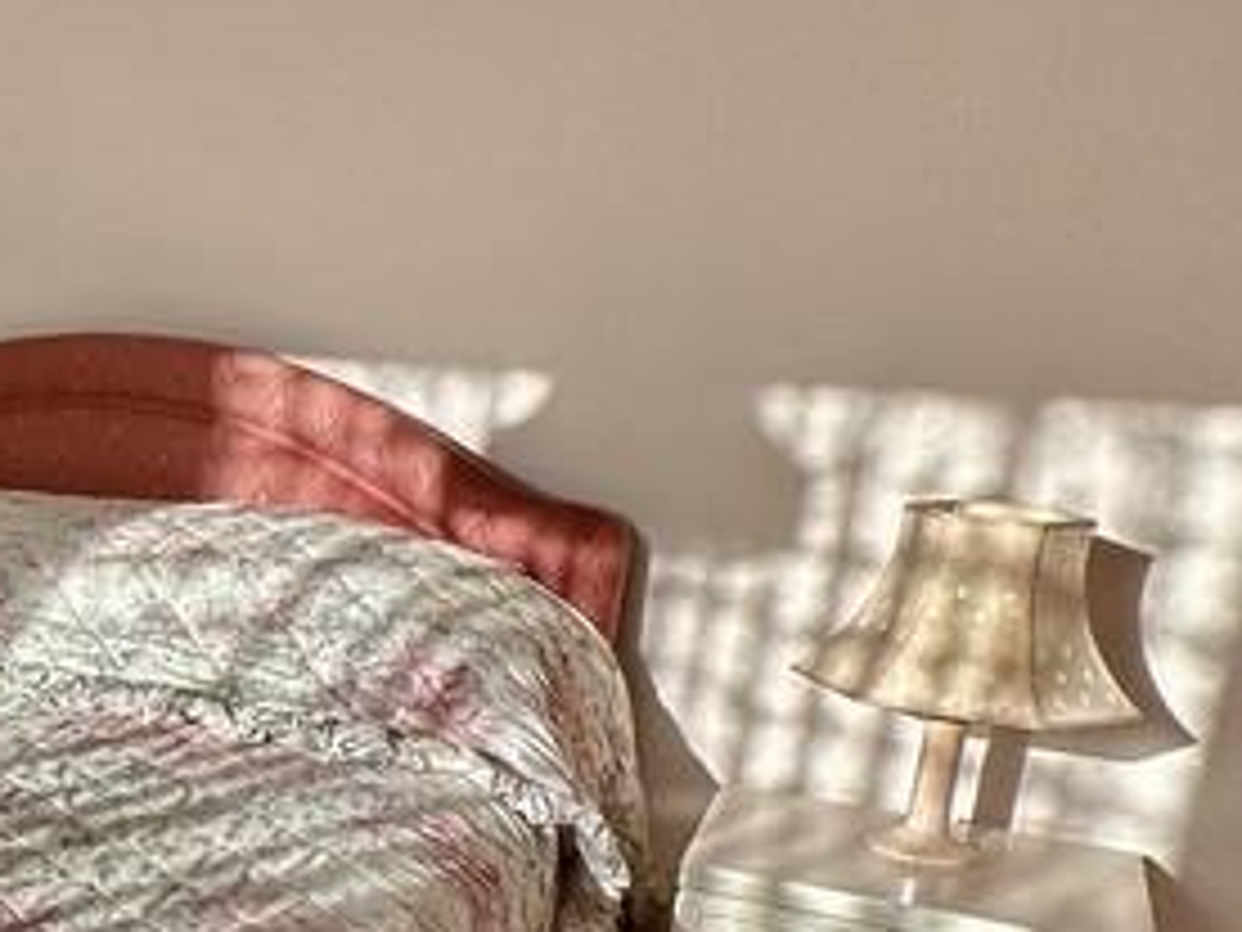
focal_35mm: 52
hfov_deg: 23.9
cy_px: 599
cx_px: -842
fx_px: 1866
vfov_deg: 27.9
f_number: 2.2
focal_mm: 2.22
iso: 40
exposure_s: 1/394
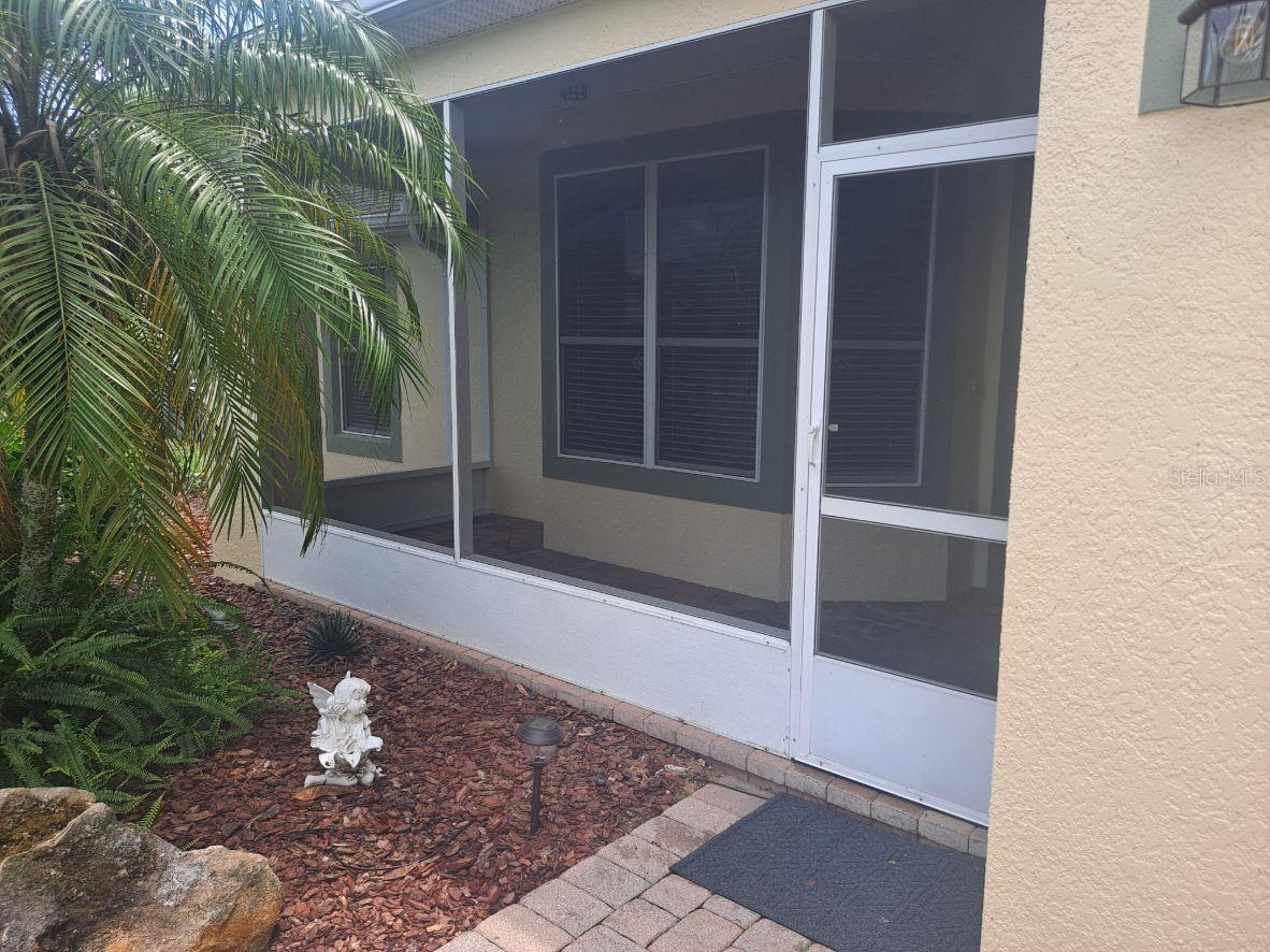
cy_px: 476
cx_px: 635
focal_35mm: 25
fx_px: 917
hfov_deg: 69.4
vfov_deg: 54.9
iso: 32
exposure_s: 1/218
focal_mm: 4.6
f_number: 2
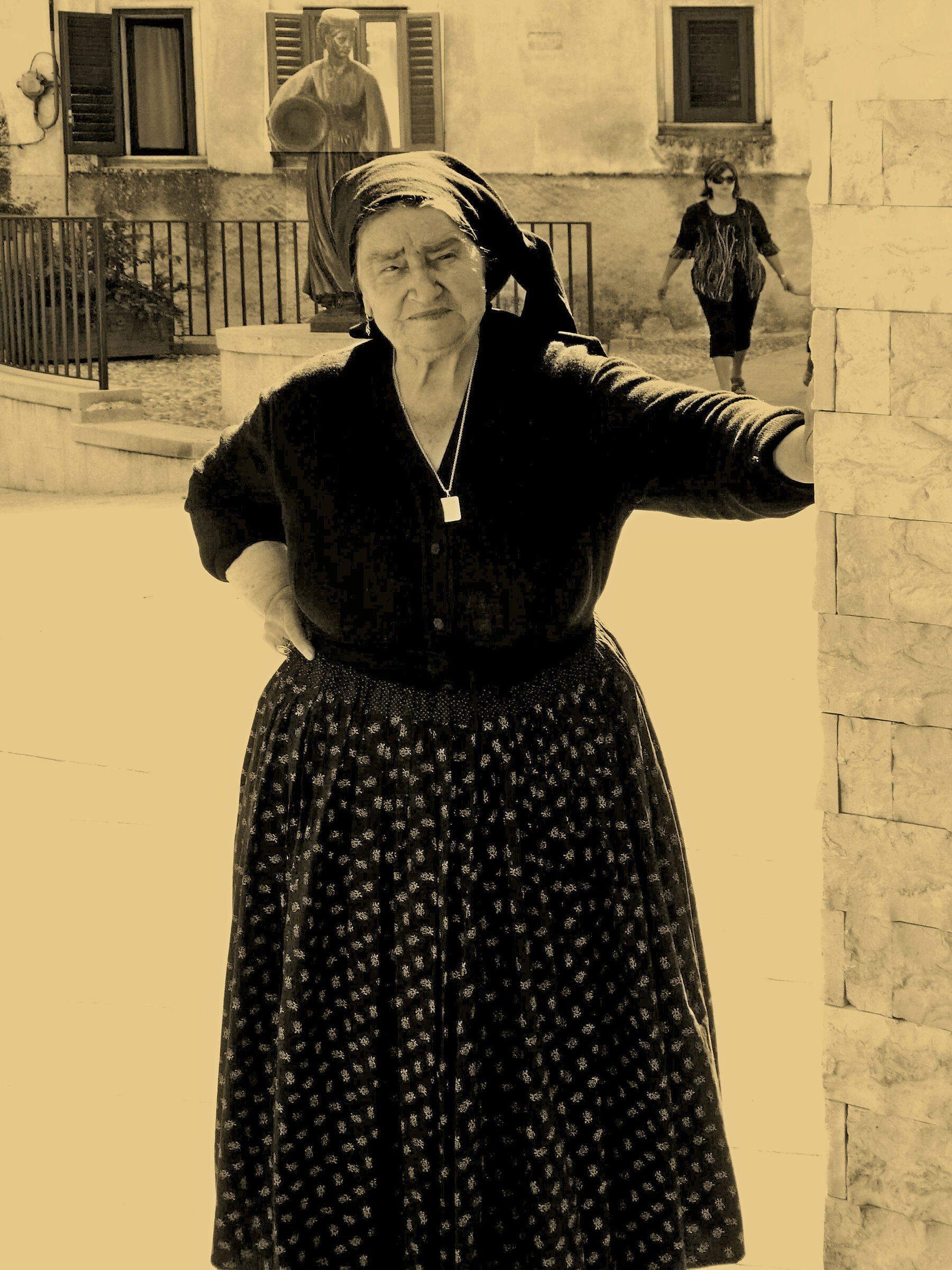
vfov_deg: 38.2
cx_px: 476
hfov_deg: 29.1
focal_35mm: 50
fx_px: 1833
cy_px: 635
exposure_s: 1/250
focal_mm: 8.2
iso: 100
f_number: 4.2
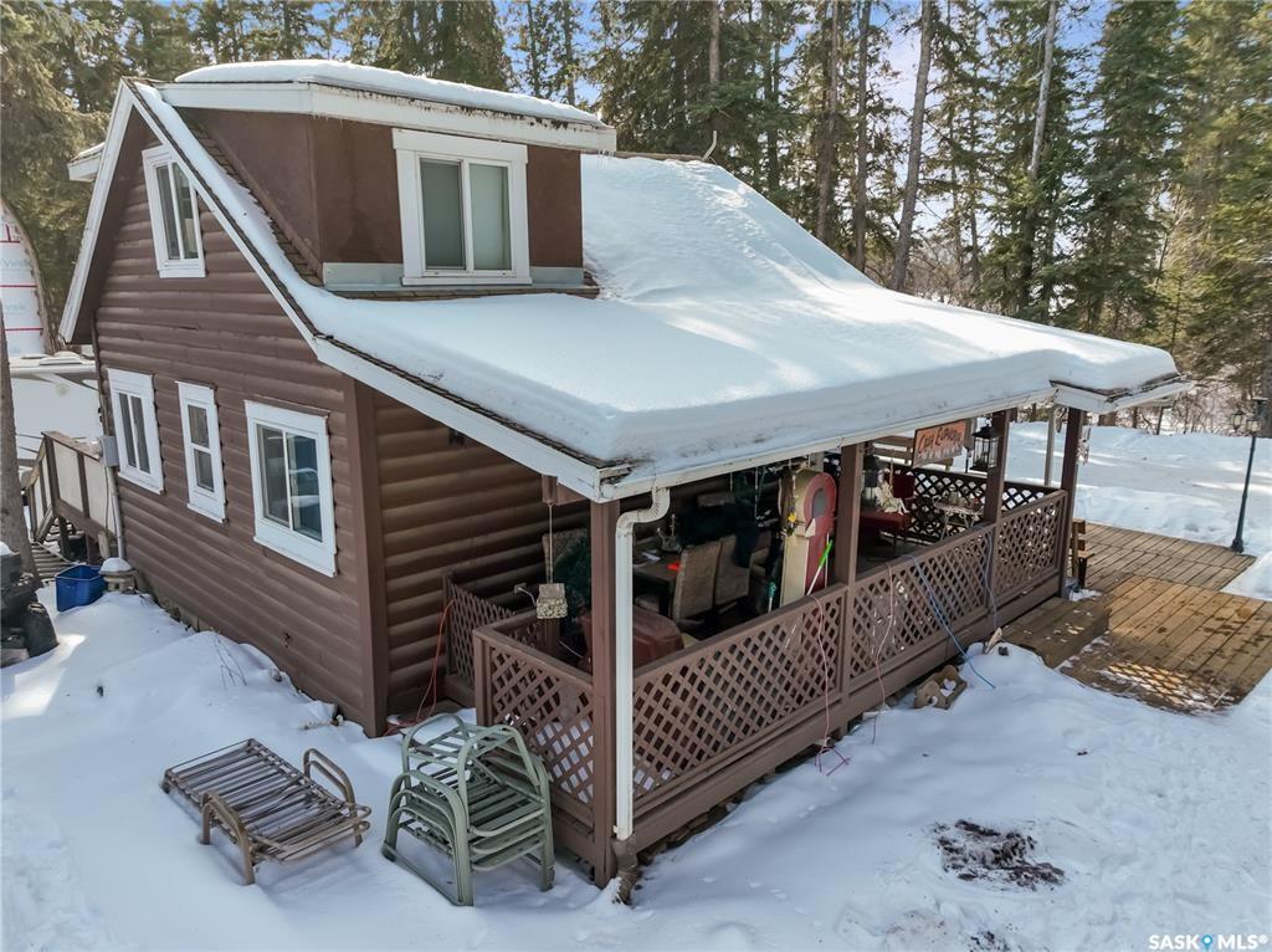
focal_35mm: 24
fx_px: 881
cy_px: 476
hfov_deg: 71.6
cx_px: 636
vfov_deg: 56.7
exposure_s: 1/1000
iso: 130
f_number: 2.8
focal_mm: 12.29
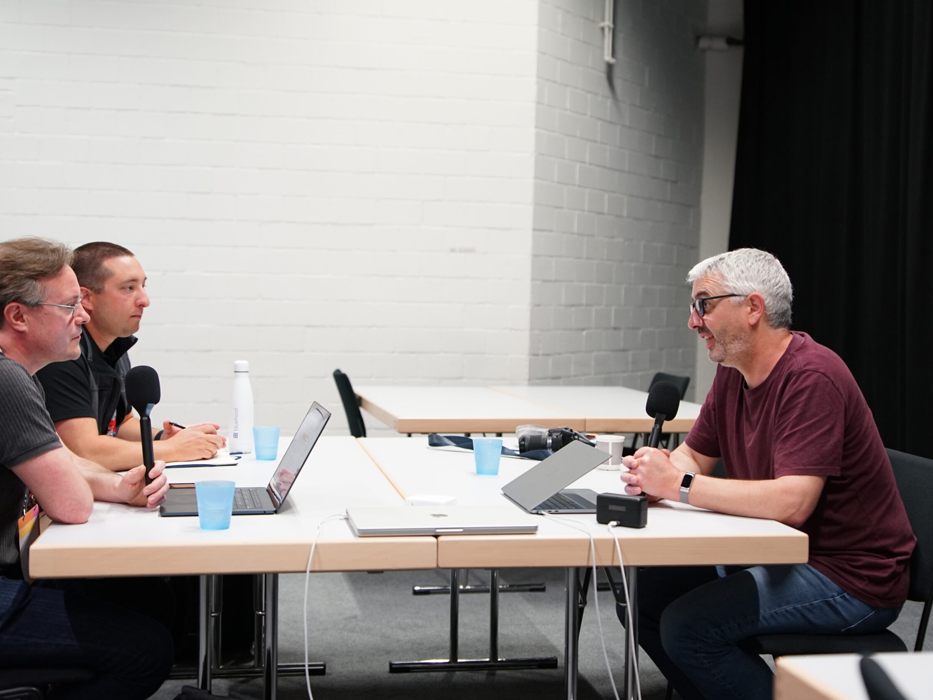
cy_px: 353
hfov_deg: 39.7
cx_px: 451
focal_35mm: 48
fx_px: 1294
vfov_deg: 30.3
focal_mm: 44
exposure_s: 1/60
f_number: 2.8
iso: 1250
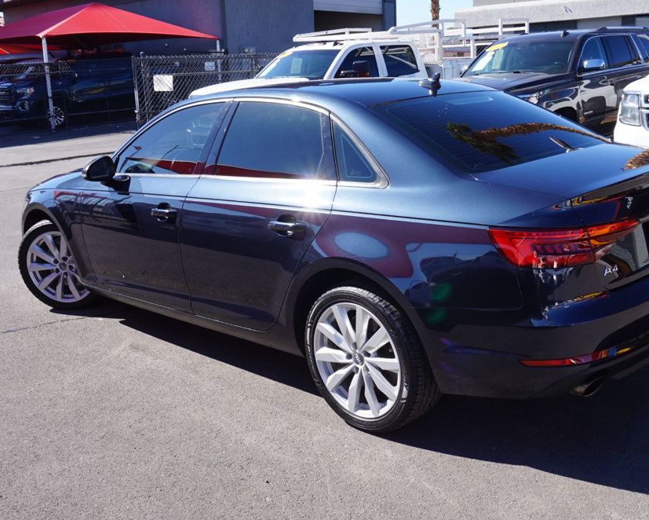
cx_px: 374
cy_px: 263
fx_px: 703
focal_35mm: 37
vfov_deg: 40.6
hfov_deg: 49.4
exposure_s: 1/80
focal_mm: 21
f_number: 11
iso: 100
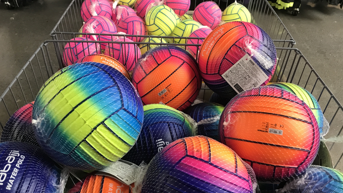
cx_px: 174
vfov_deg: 37.8
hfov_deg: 62.6
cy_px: 96
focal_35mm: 31
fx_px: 282
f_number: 1.8
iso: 50
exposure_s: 1/16
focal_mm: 3.99
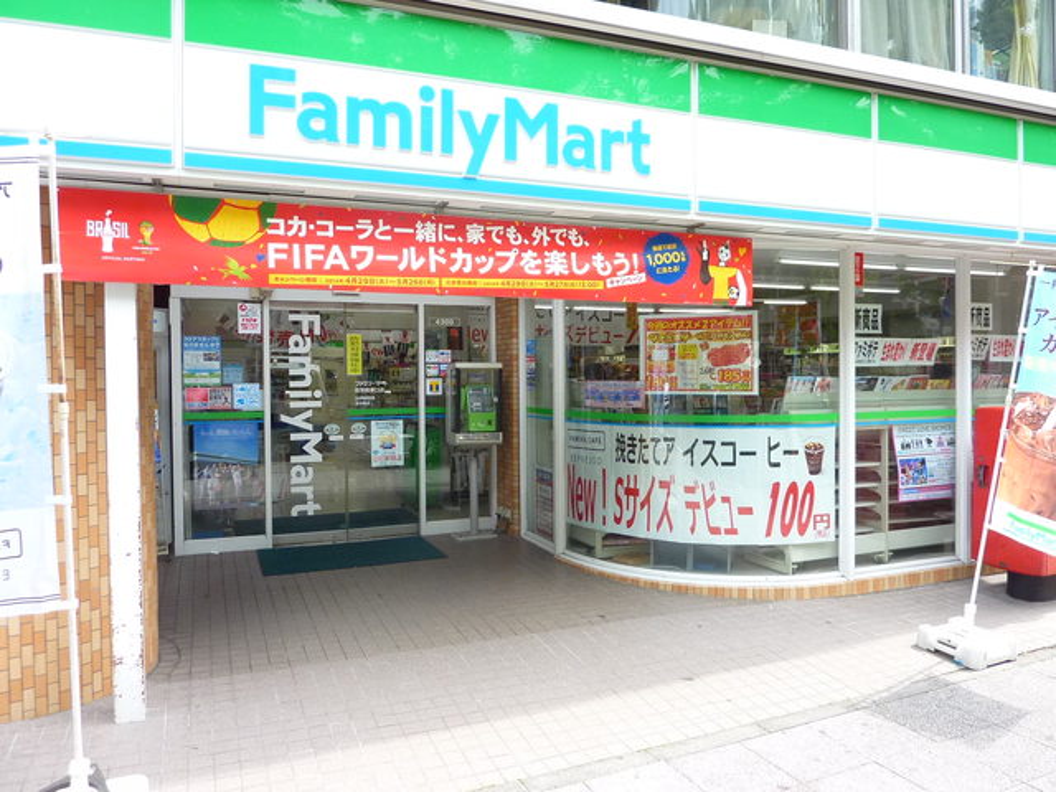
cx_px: 528
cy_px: 396
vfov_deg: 54.9
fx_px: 763
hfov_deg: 69.4
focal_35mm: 25
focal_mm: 4.1
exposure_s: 1/200
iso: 160
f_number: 3.5
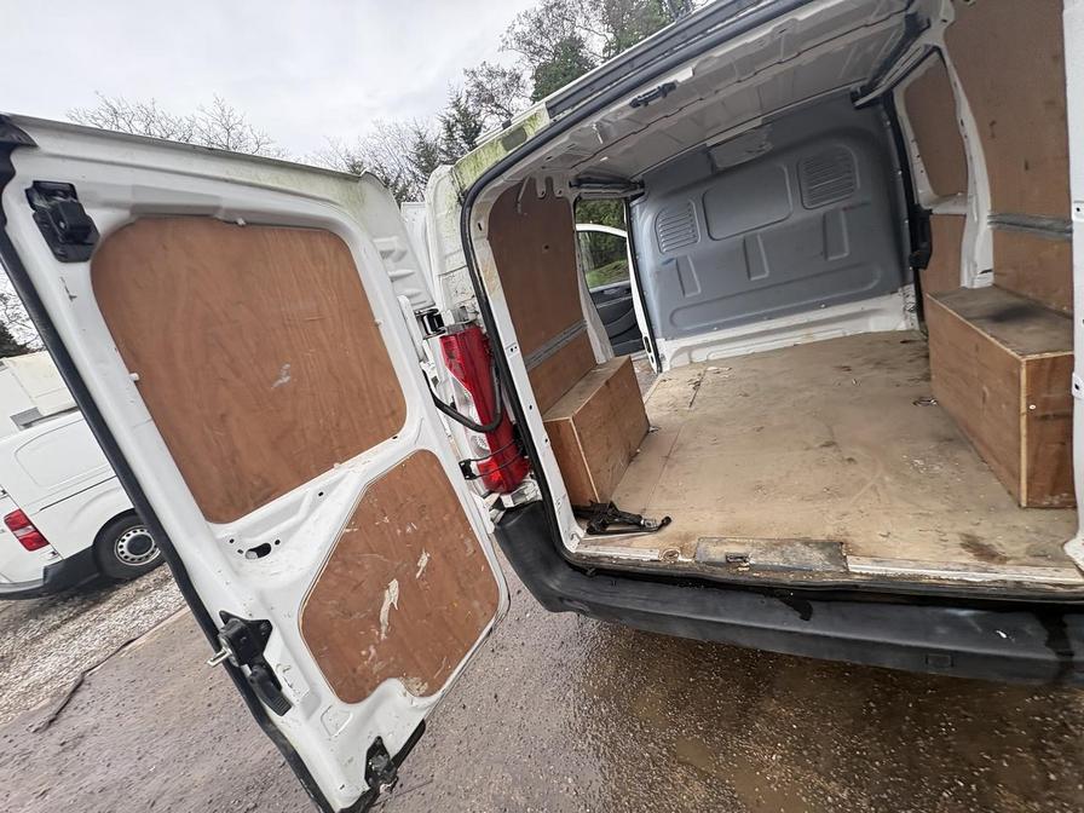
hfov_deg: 102.1
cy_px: 406
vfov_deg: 85.7
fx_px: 438
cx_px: 542
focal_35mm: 14
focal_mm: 2.22
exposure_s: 1/208
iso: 50
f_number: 2.2
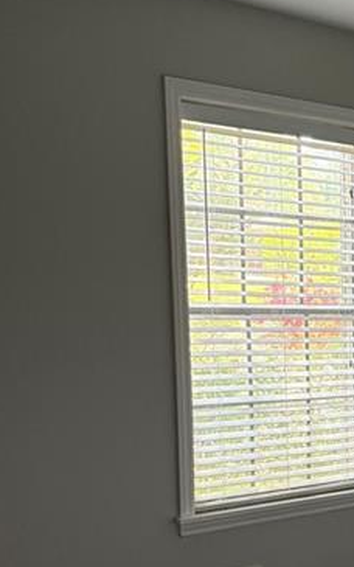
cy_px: 424
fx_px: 896
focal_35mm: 58
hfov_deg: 21.0
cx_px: 415
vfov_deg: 34.4
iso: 250
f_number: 1.6
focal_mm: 5.96
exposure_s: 1/60
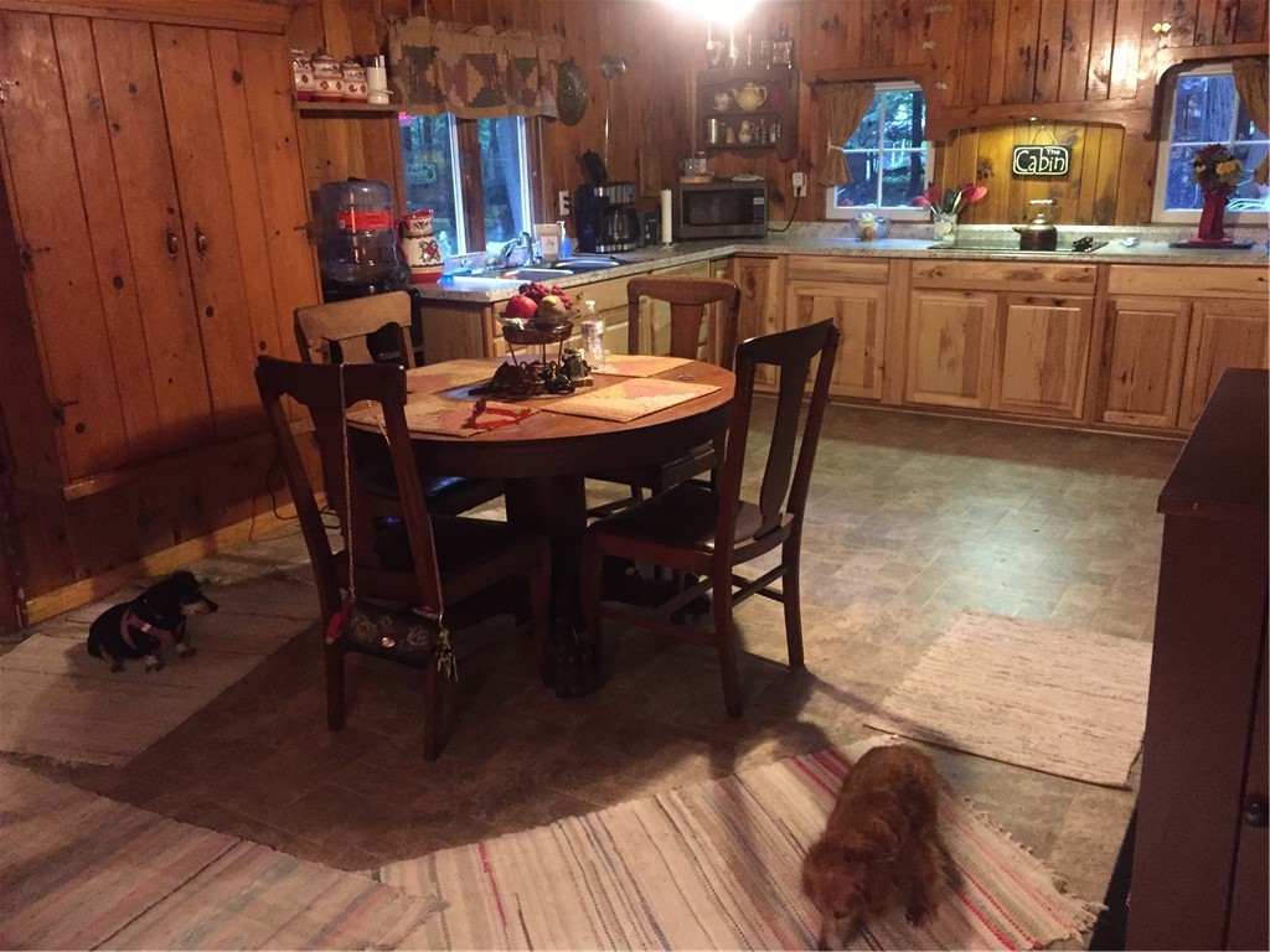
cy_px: 476
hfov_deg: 61.7
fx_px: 1064
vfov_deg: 48.2
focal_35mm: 29
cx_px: 635
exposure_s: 1/15
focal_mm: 4.15
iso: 400
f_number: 2.2
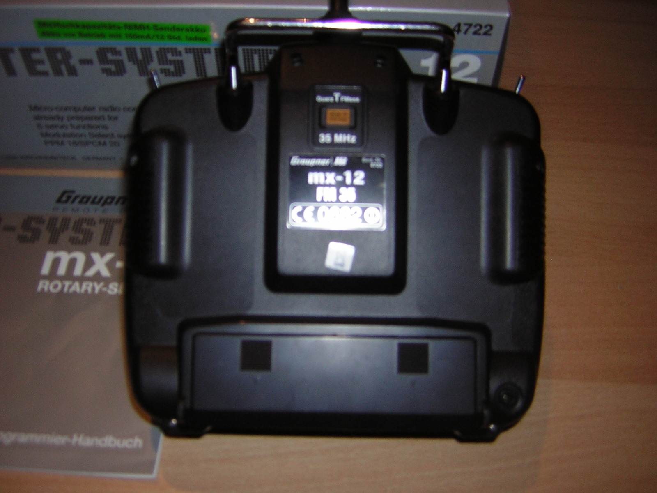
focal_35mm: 36
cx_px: 328
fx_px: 683
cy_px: 246
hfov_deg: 51.4
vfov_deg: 39.7
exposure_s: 1/60.1
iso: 50
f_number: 2.6
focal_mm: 4.7
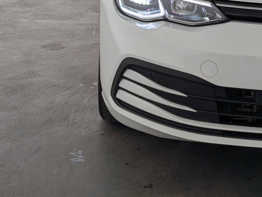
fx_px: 637
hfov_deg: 23.1
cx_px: 179
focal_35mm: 84
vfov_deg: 17.4
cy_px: 36
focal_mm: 6.81
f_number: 1.85
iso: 41
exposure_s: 1/408
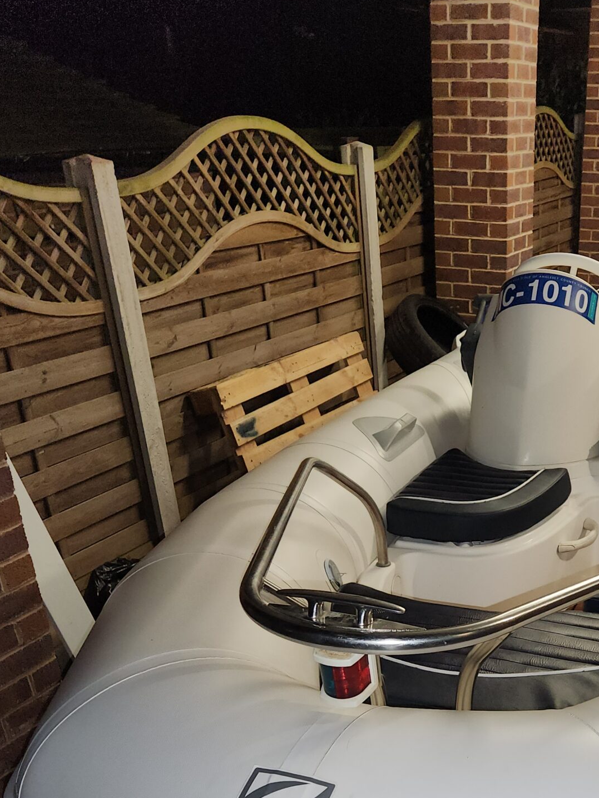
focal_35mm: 41
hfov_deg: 33.8
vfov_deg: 43.6
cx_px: 503
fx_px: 946
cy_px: 641
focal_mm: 5.4
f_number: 1.8
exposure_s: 1/50
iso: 100
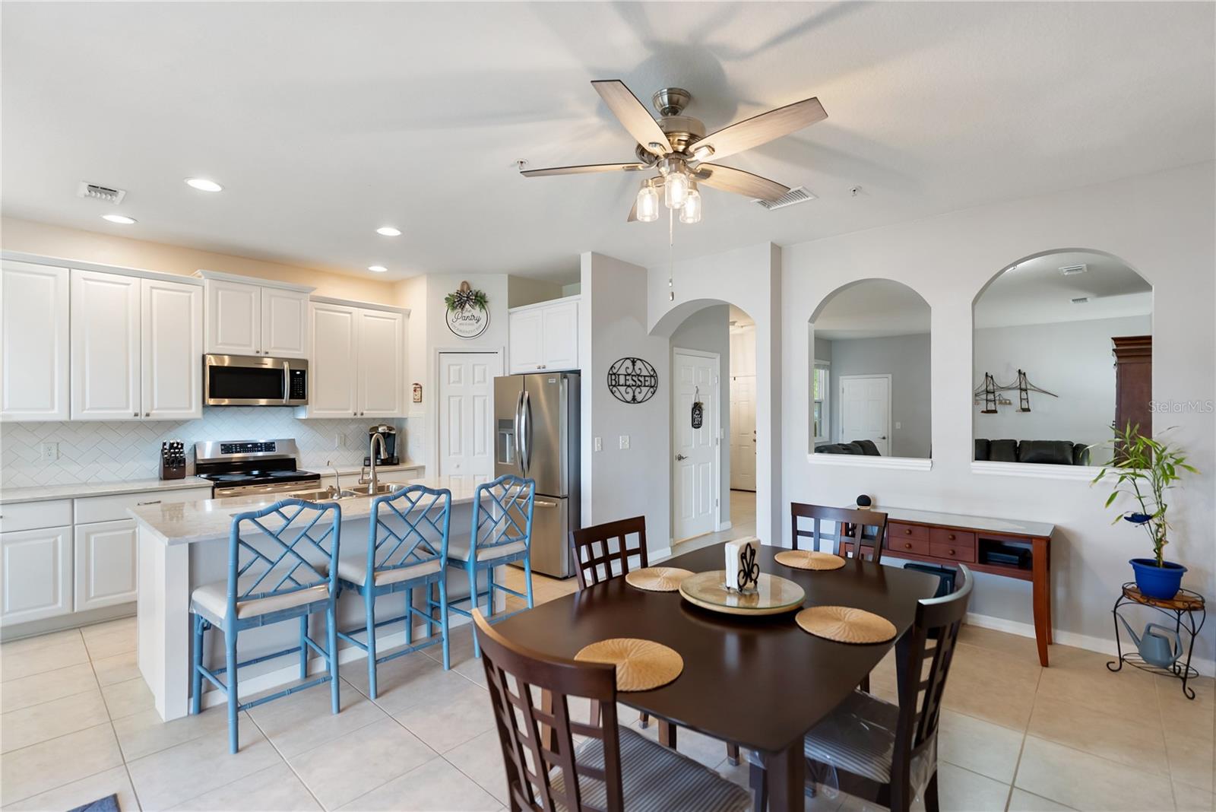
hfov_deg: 96.7
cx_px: 608
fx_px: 541
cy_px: 406
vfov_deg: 73.8
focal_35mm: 16
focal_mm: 16
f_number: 2.8
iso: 400
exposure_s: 1/125
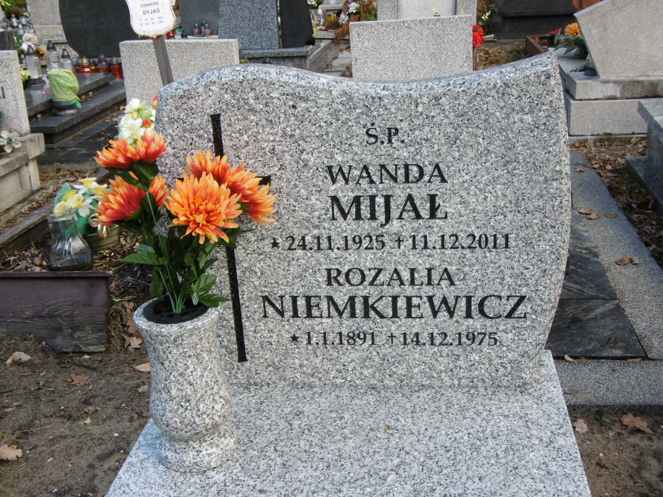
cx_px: 332
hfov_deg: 43.9
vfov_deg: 33.6
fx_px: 824
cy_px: 248
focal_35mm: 43
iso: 100
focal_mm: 7.7
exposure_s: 1/160
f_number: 3.8
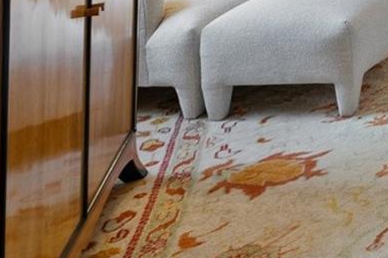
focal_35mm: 58
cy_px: -194
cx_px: 746
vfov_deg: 18.6
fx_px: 625
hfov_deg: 20.2
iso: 200
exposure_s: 1/2
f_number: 8
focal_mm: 14
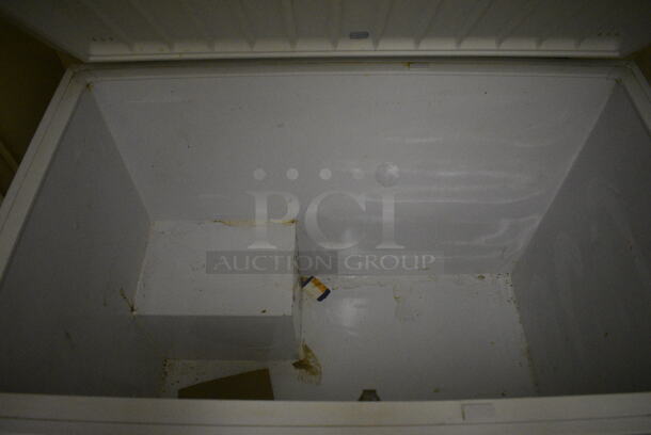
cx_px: 326
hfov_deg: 67.3
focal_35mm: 27
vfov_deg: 48.0
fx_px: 489
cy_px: 218
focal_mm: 18
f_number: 3.5
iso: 4000
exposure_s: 1/125
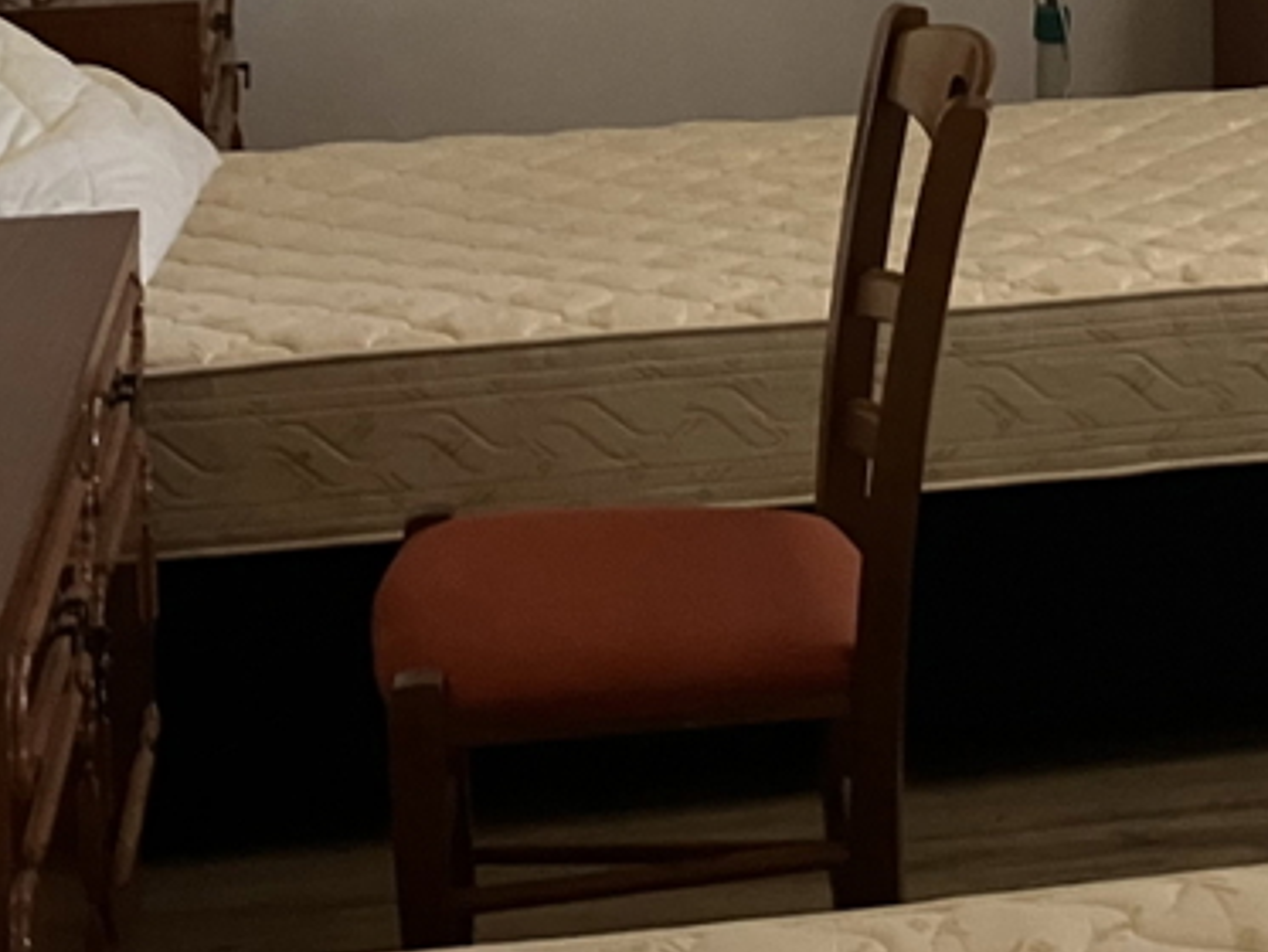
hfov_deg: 21.4
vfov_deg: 15.5
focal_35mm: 90
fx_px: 3298
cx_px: 1054
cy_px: -320
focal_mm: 3.99
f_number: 1.8
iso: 400
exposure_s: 1/30
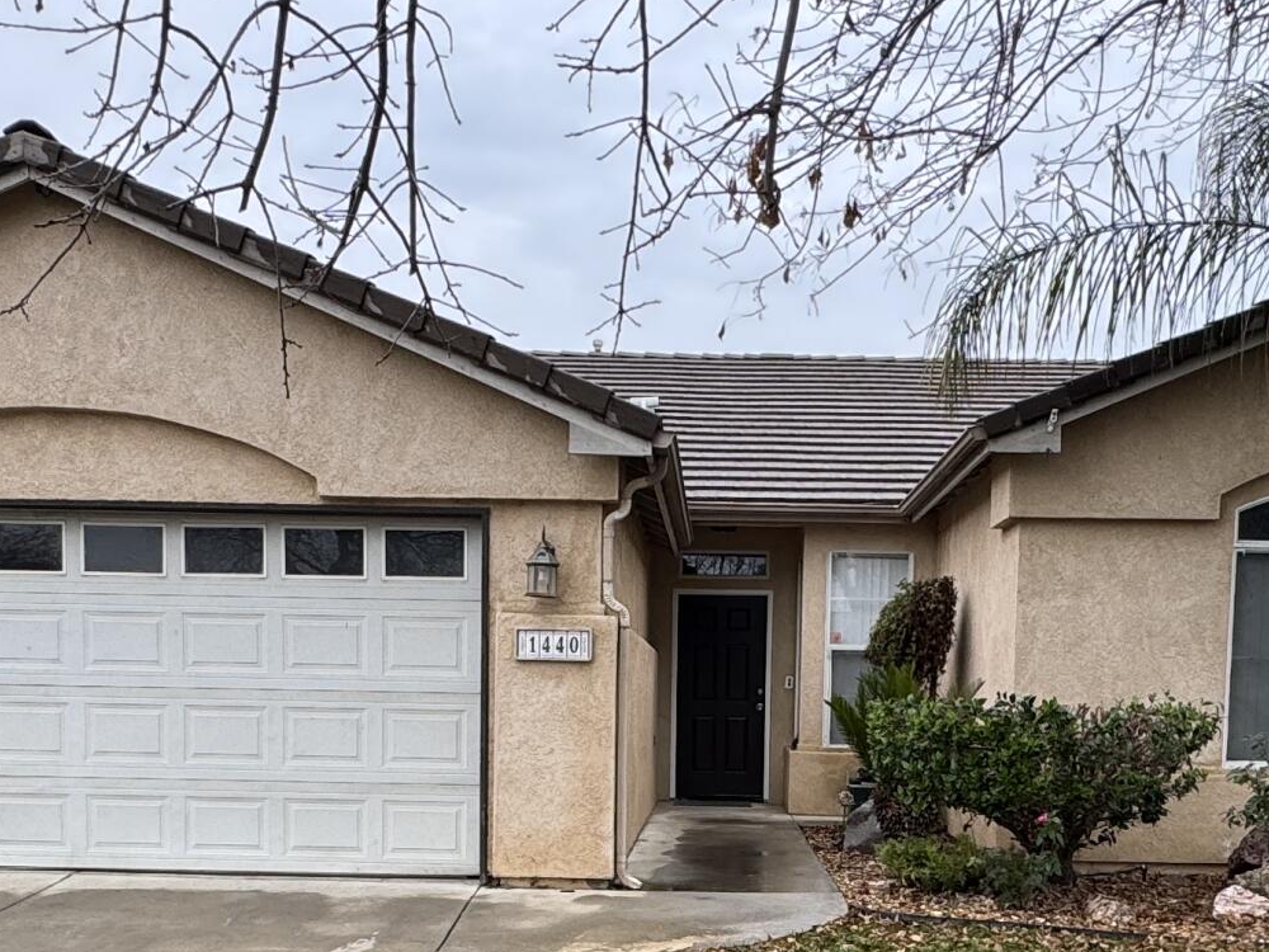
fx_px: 1540
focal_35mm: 42
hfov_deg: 44.7
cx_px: 699
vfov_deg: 32.7
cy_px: 852
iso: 40
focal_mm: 2.22
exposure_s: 1/320
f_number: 2.2
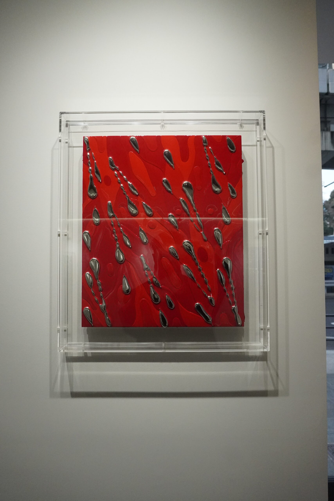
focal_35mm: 27
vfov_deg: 67.4
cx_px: 167
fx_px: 376
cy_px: 250
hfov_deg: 47.9
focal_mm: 18
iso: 4000
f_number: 5.6
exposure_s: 1/1000
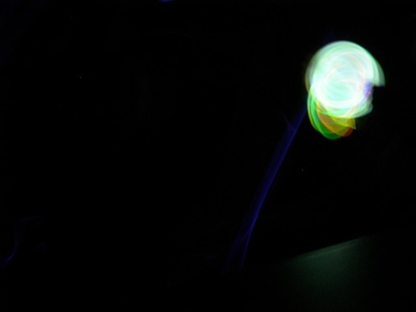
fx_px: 733
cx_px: 208
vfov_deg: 24.0
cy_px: 156
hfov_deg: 31.7
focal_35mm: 61
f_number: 3.5
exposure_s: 2
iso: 200
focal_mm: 12.7
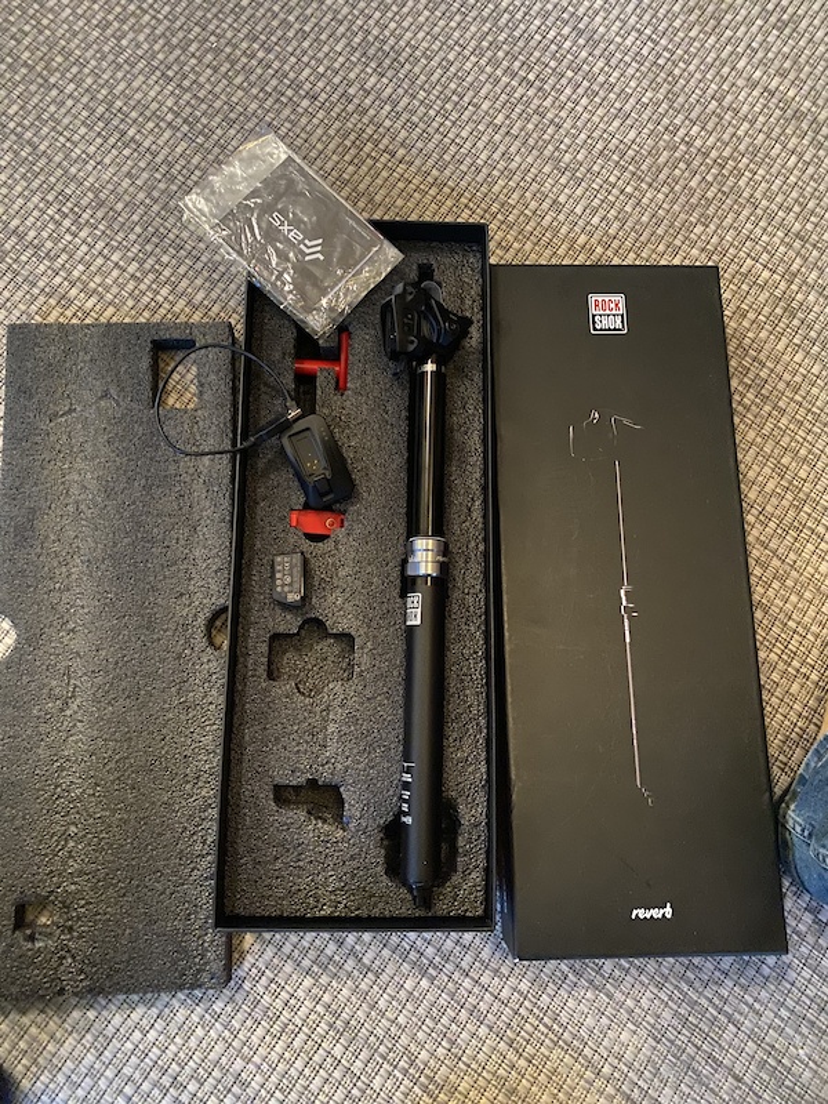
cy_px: 552
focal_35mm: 26
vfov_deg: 67.3
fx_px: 829
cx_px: 414
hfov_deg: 53.1
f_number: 1.8
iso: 800
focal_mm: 4.25
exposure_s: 1/24
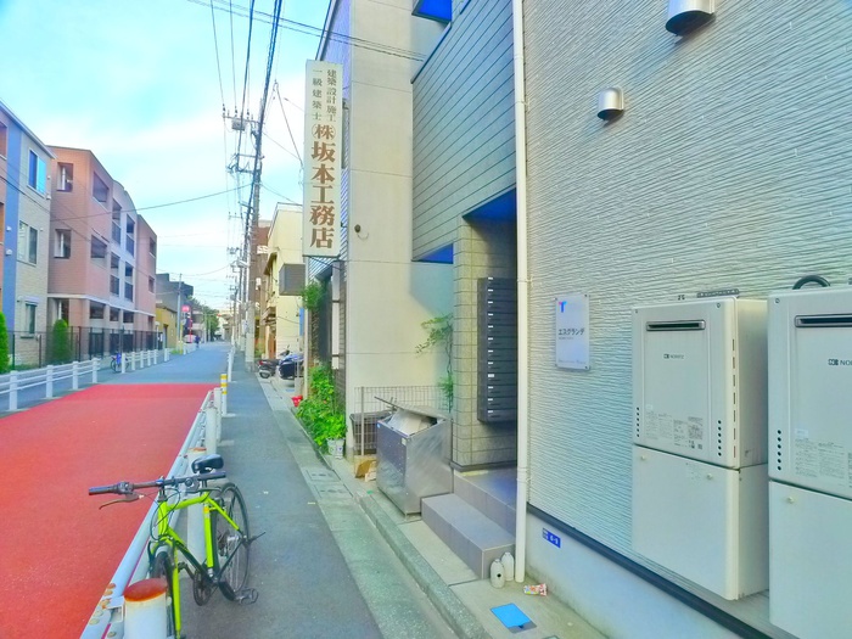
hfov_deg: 71.6
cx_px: 426
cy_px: 320
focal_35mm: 24
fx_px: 591
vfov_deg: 56.8
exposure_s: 1/250
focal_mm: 5.1
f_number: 2.8
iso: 400
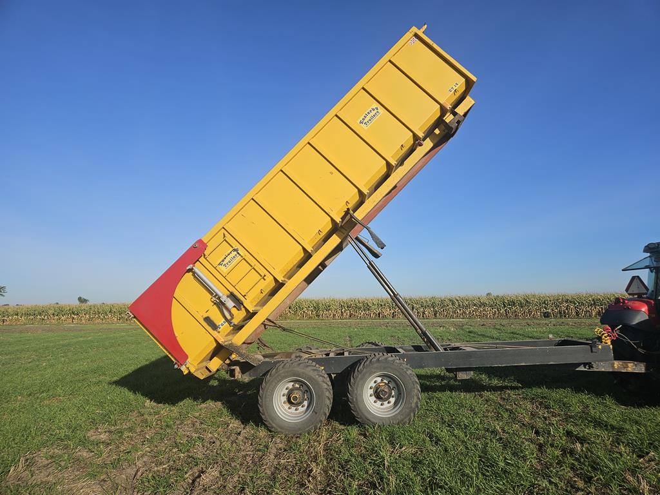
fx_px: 439
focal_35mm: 23
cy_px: 248
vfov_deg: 58.9
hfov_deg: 73.9
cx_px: 330
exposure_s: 1/2797
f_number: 1.8
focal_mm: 5.4
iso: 25
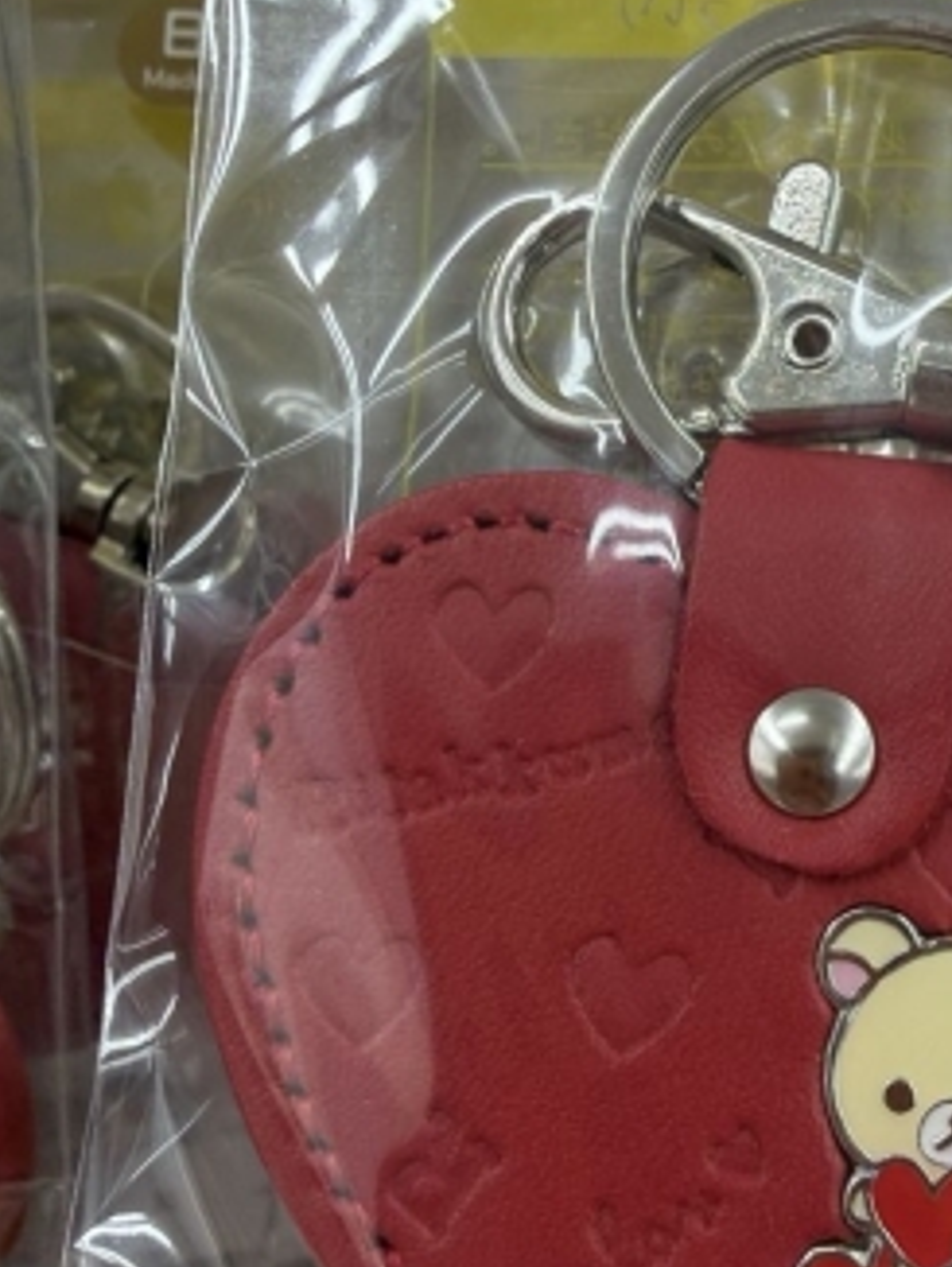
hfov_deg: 28.4
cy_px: 583
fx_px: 1831
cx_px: 783
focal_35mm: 50
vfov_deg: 38.1
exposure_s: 1/100
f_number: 2.2
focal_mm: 2.22
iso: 80
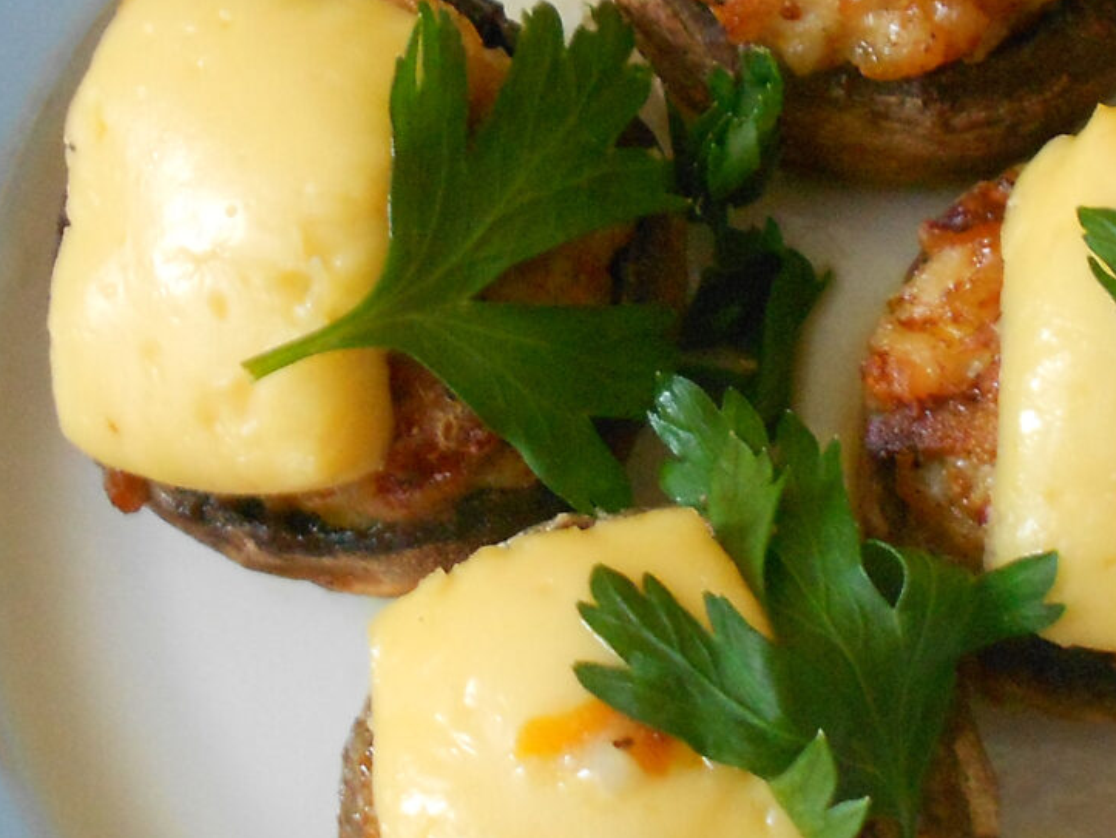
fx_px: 2226
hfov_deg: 27.9
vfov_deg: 21.3
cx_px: 800
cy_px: 440
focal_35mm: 69
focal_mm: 4.6
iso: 400
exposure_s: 1/25
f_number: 3.2
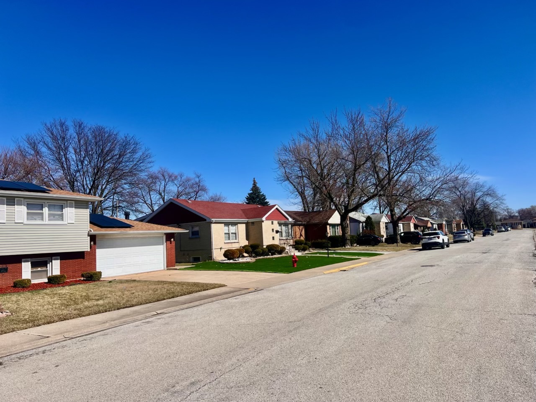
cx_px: 268
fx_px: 403
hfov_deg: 67.3
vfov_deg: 53.1
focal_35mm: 26
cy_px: 201
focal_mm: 5.7
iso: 50
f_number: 1.5
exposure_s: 1/5882
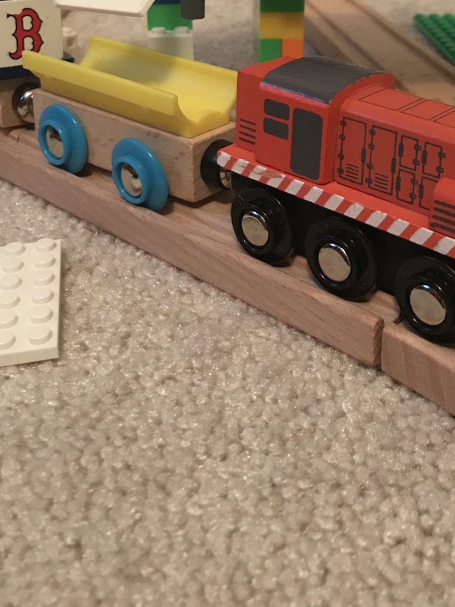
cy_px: 102
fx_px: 841
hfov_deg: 30.1
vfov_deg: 37.9
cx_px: 287
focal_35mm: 48
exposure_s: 1/4
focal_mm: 3.99
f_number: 1.8
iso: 160
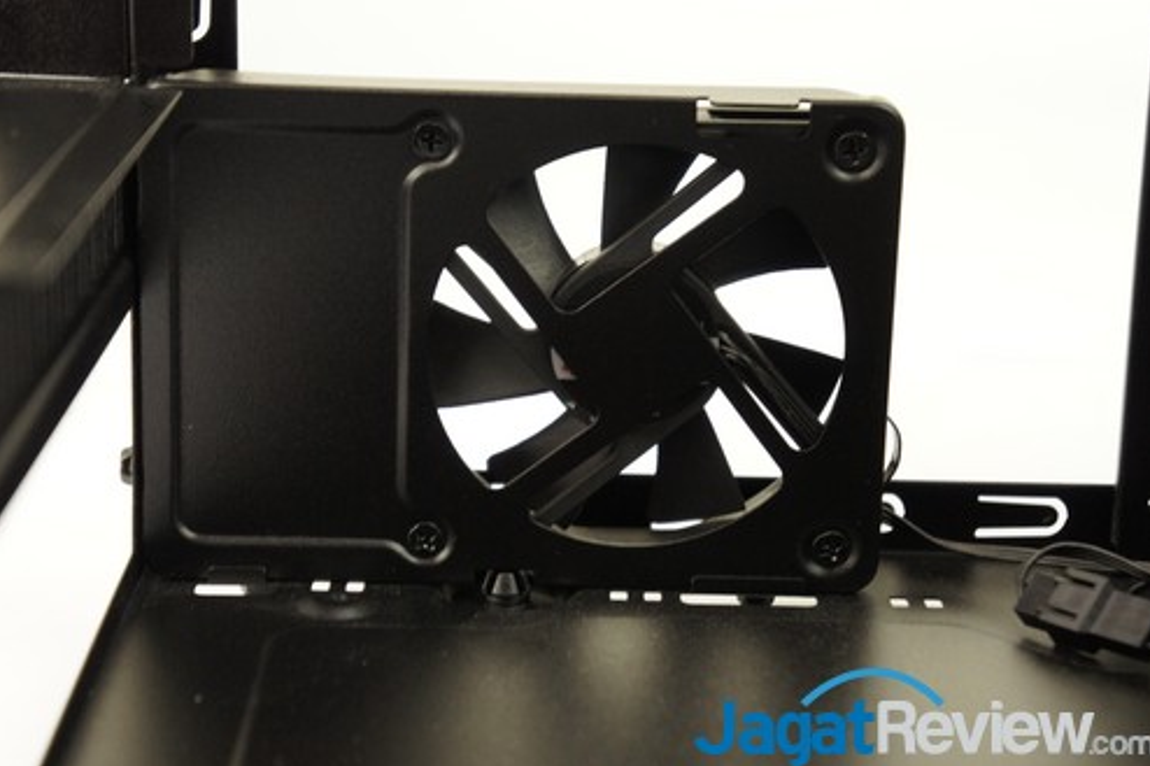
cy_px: 383
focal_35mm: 82
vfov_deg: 16.6
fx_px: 2618
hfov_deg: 24.8
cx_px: 575
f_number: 5.6
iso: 1600
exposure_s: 1/50
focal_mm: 54
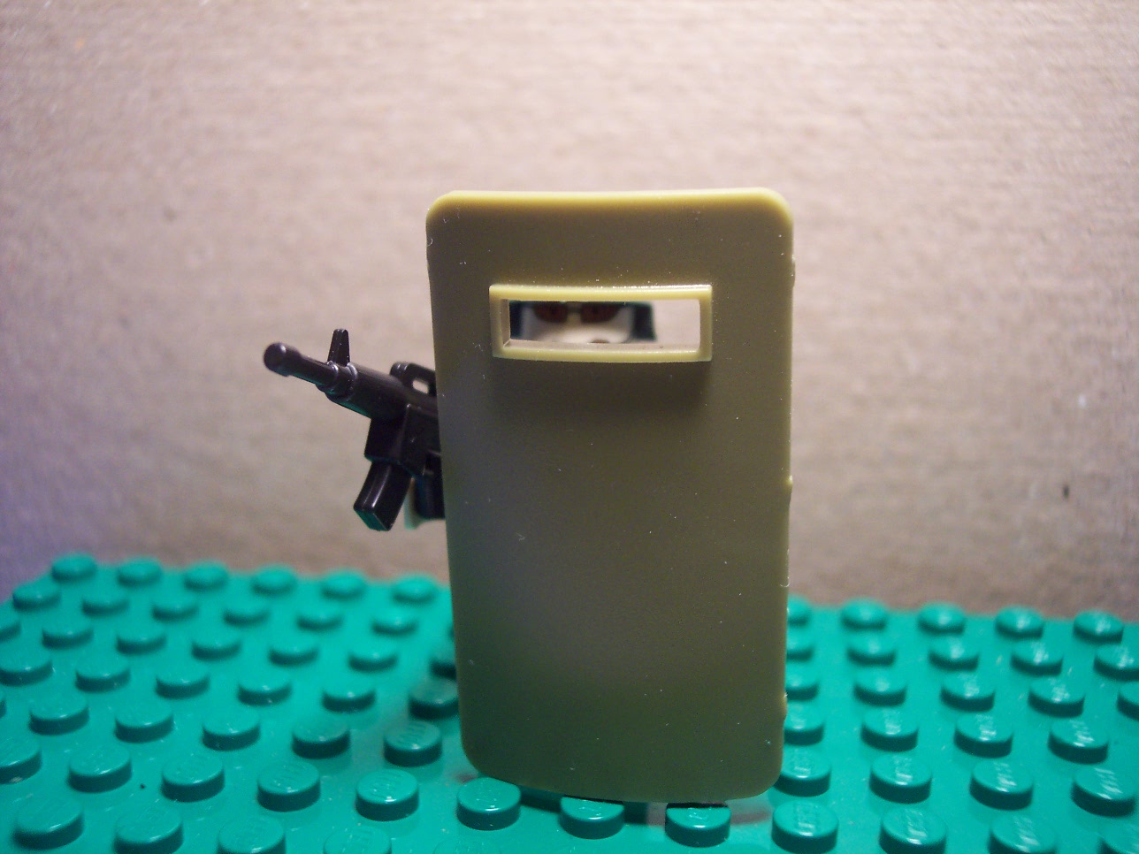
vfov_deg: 37.7
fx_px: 1250
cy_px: 427
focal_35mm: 38
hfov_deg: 49.0
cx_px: 570
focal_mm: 8
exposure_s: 1/30
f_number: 2.8
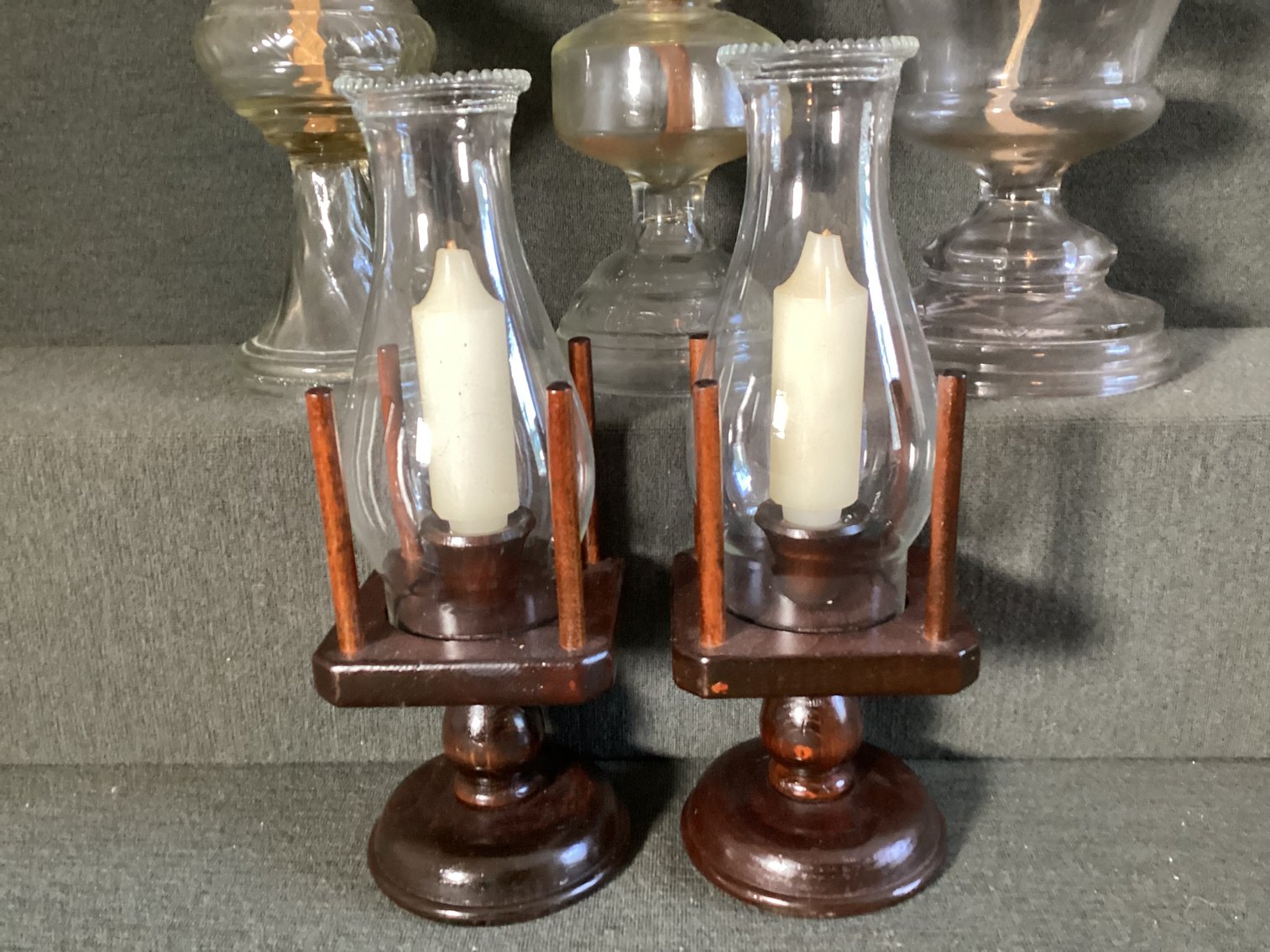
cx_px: 635
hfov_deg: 58.3
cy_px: 476
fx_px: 1137
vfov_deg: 45.4
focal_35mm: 31
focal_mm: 3.3
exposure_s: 1/33
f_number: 2.4
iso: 400
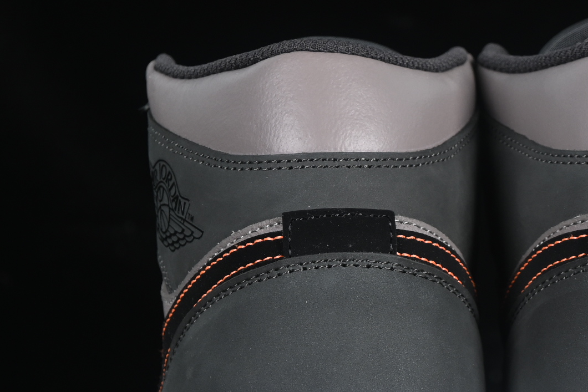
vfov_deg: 7.0
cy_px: 233
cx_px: 479
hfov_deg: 10.4
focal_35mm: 197
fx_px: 3218
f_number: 6.3
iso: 160
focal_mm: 50
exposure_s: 1/60
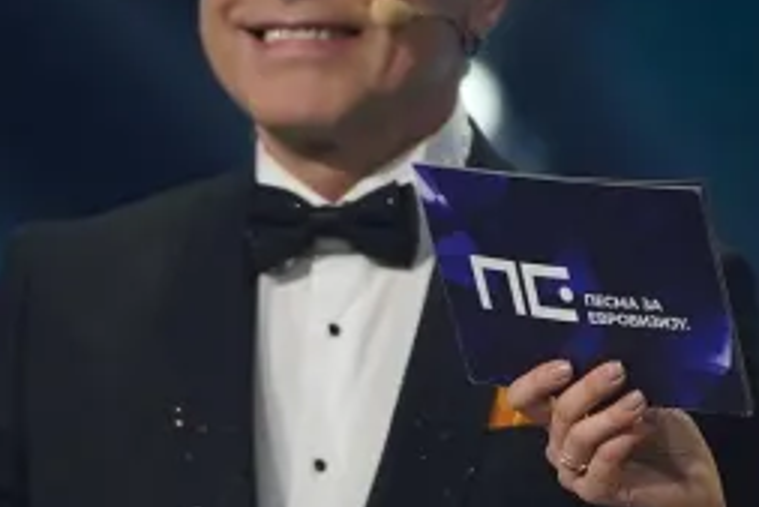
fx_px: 18985
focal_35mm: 900
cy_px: 308
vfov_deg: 1.5
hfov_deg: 2.3
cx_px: 501
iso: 800
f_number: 2.8
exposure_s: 1/400
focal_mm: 200
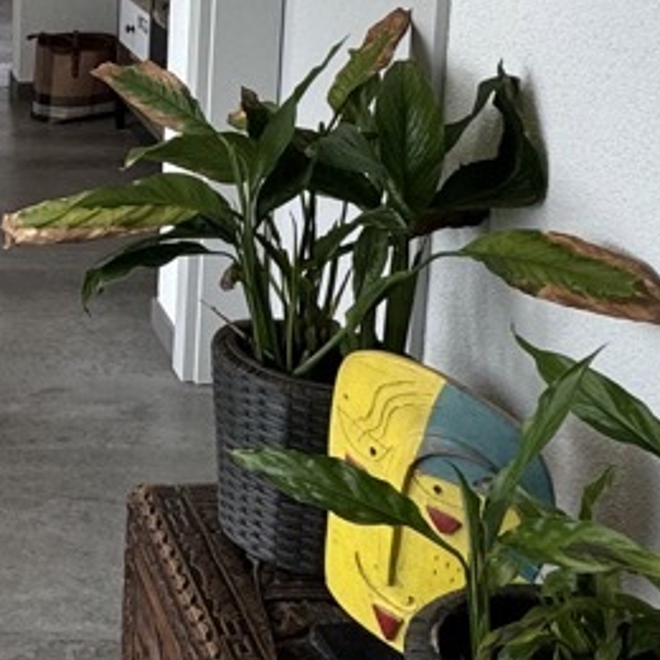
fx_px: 1316
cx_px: -201
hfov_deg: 24.5
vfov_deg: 26.2
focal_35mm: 61
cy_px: -46
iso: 80
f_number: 2.2
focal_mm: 2.22
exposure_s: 1/100
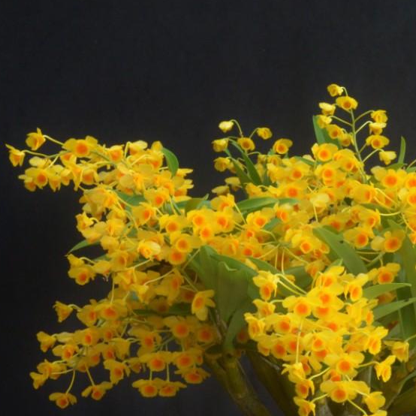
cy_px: 251
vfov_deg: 18.5
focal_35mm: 94
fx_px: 1278
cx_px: 361
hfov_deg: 18.2
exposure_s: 1/25
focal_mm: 40
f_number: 20
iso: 1600
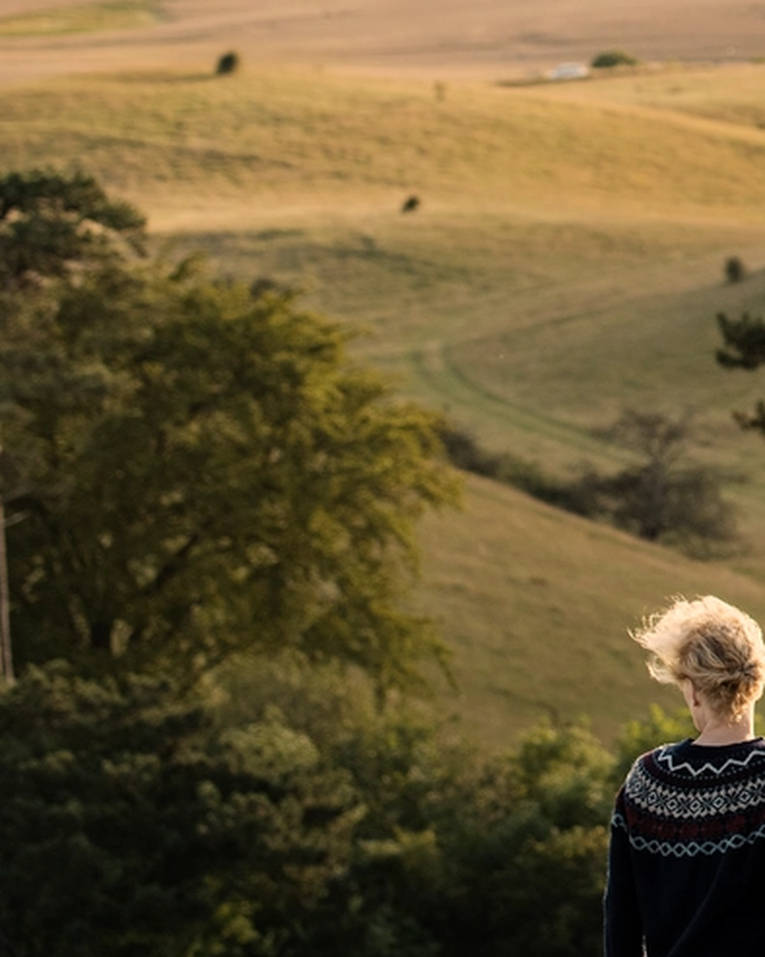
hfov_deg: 5.9
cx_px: 1509
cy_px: 110
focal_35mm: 256
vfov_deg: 7.5
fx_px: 7250
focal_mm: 70
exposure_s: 1/500
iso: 100
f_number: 4
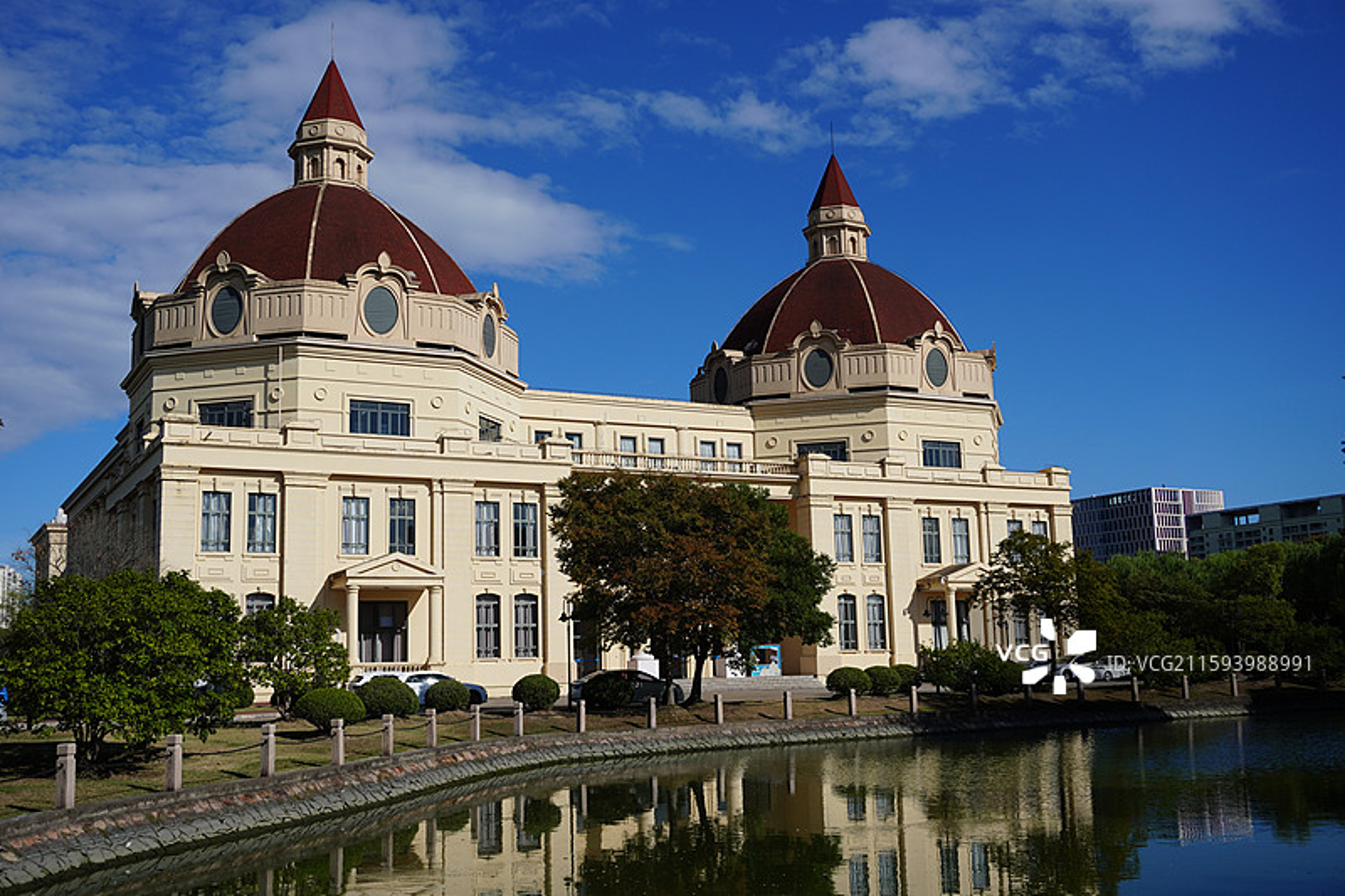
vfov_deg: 36.9
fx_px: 1345
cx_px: 672
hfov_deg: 53.1
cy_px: 448
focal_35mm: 36
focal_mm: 24
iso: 100
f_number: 5
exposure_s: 1/1600
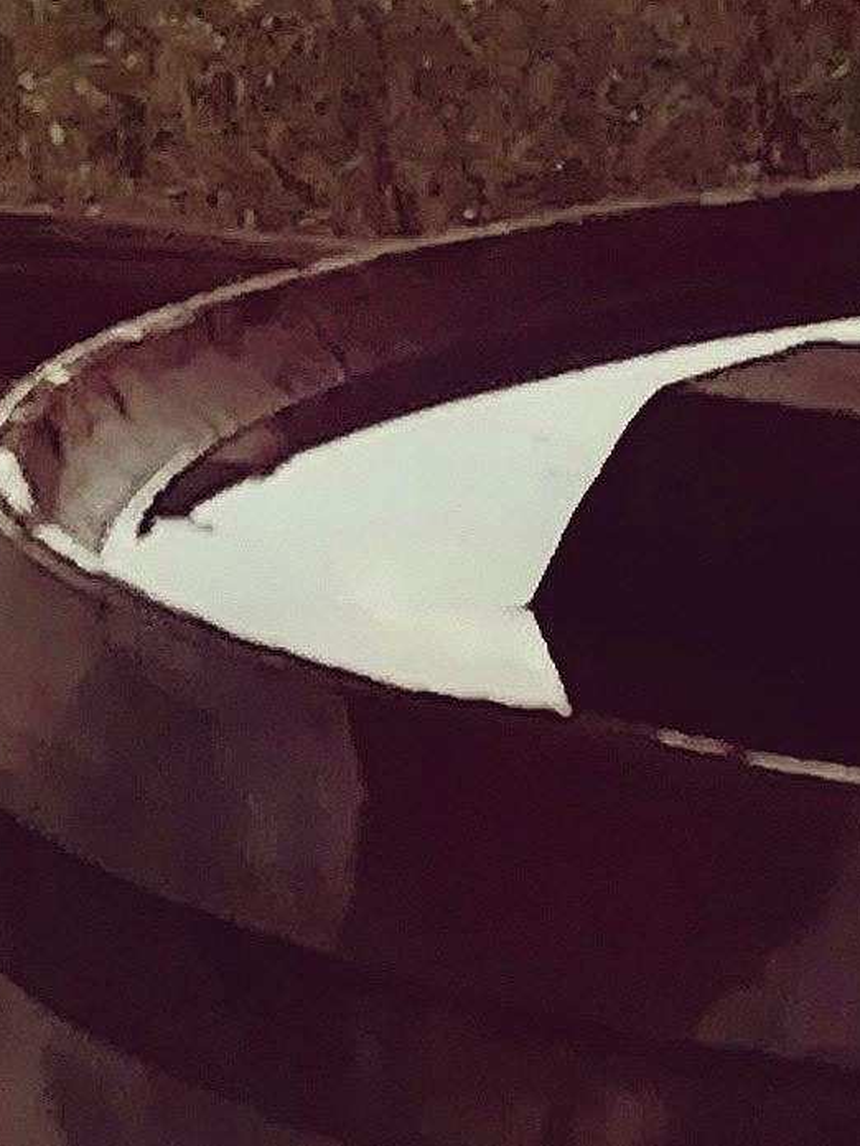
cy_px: -239
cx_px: 619
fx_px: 8513
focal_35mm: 257
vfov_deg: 7.6
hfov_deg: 5.8
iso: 50
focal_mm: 3.46
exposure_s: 1/3413
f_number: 2.2
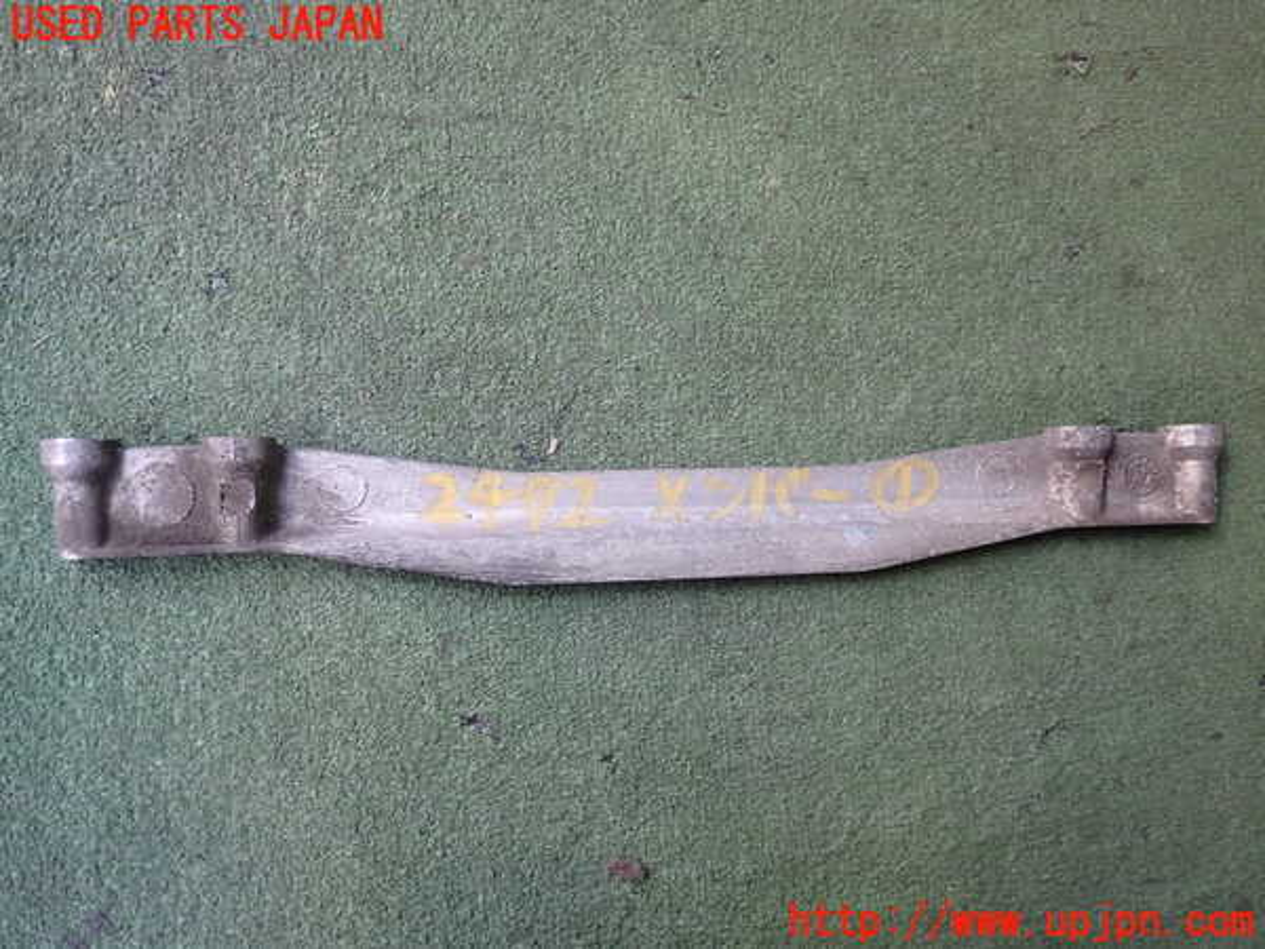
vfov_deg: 46.8
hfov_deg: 60.0
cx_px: 632
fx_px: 1096
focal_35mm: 30
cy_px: 474
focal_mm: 5.4
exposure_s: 1/60
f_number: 2.3
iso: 200
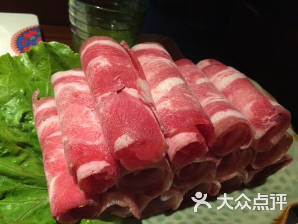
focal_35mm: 29
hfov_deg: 61.7
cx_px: 149
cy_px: 112
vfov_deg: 48.2
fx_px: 250
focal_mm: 4.15
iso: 80
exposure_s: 1/33
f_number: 2.2
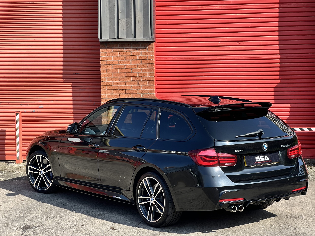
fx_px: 701
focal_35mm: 77
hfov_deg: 25.3
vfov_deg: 19.1
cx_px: 158
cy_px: 118
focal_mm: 9
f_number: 2.8
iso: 32
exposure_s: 1/239
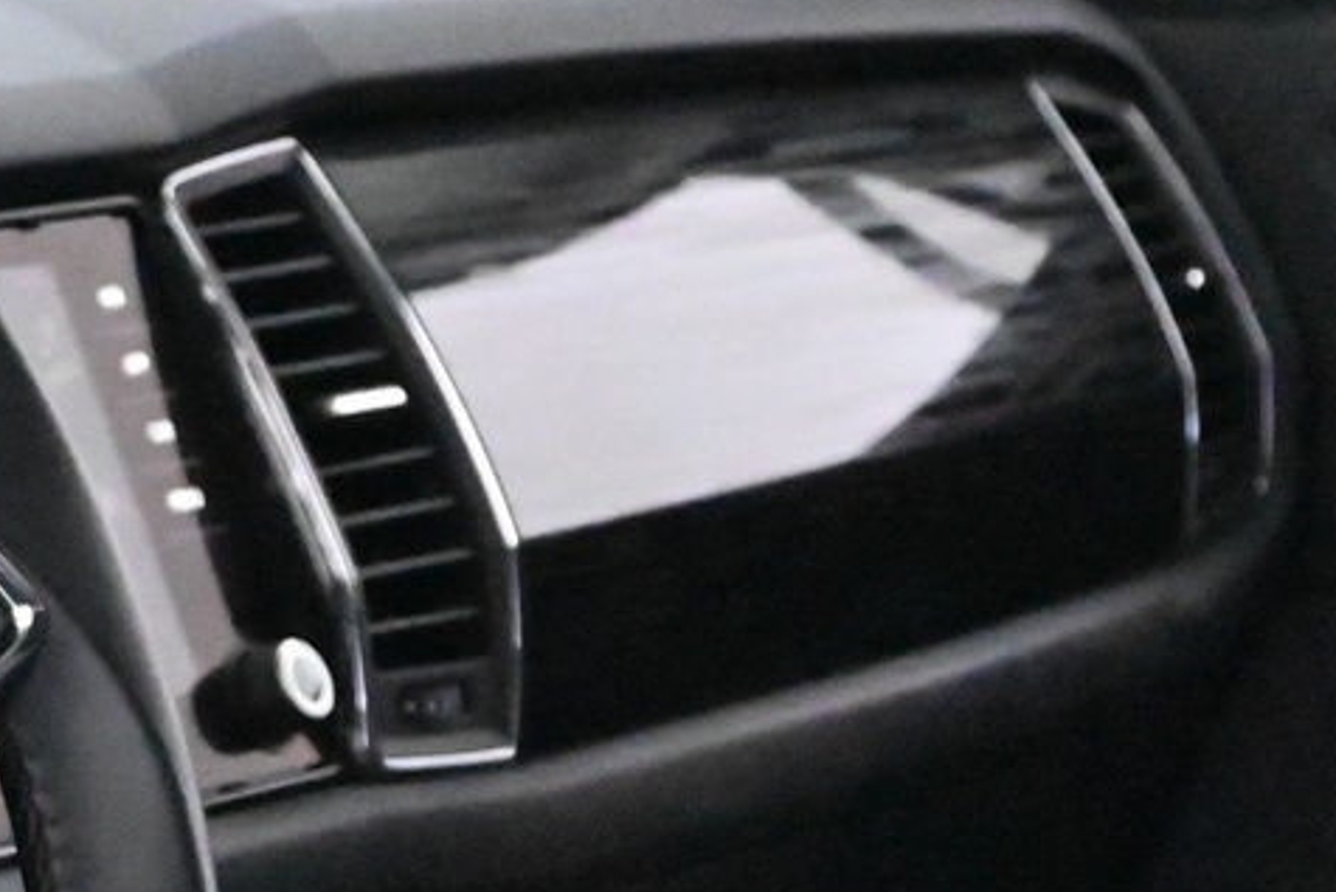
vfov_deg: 6.1
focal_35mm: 225
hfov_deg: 9.1
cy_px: 689
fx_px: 8352
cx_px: -101
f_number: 6
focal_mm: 44
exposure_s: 1/80
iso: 22800
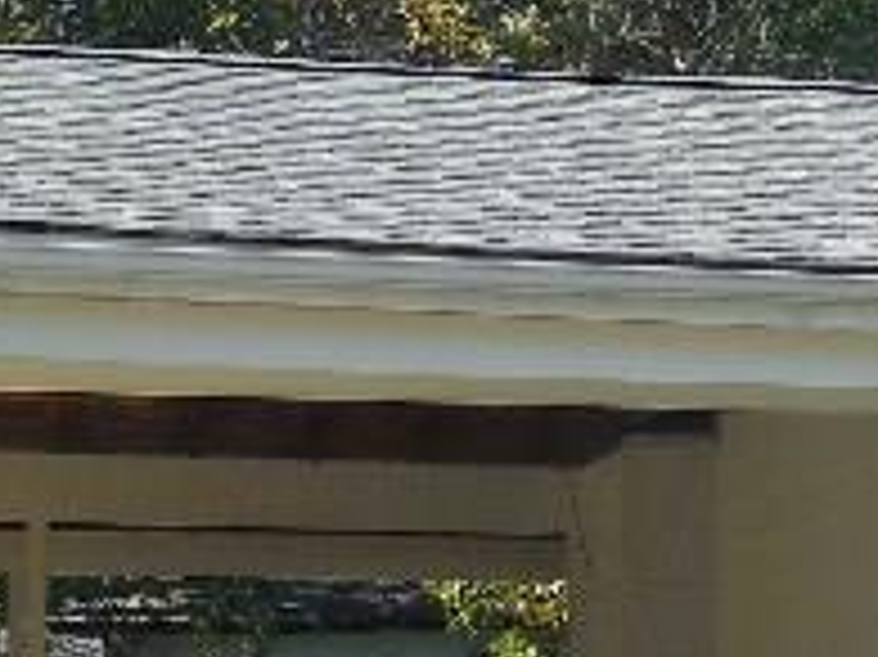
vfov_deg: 7.0
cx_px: 1414
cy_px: 675
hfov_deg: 9.1
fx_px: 5323
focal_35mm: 210
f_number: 3.6
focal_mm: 7.1
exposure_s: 1/500
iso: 125
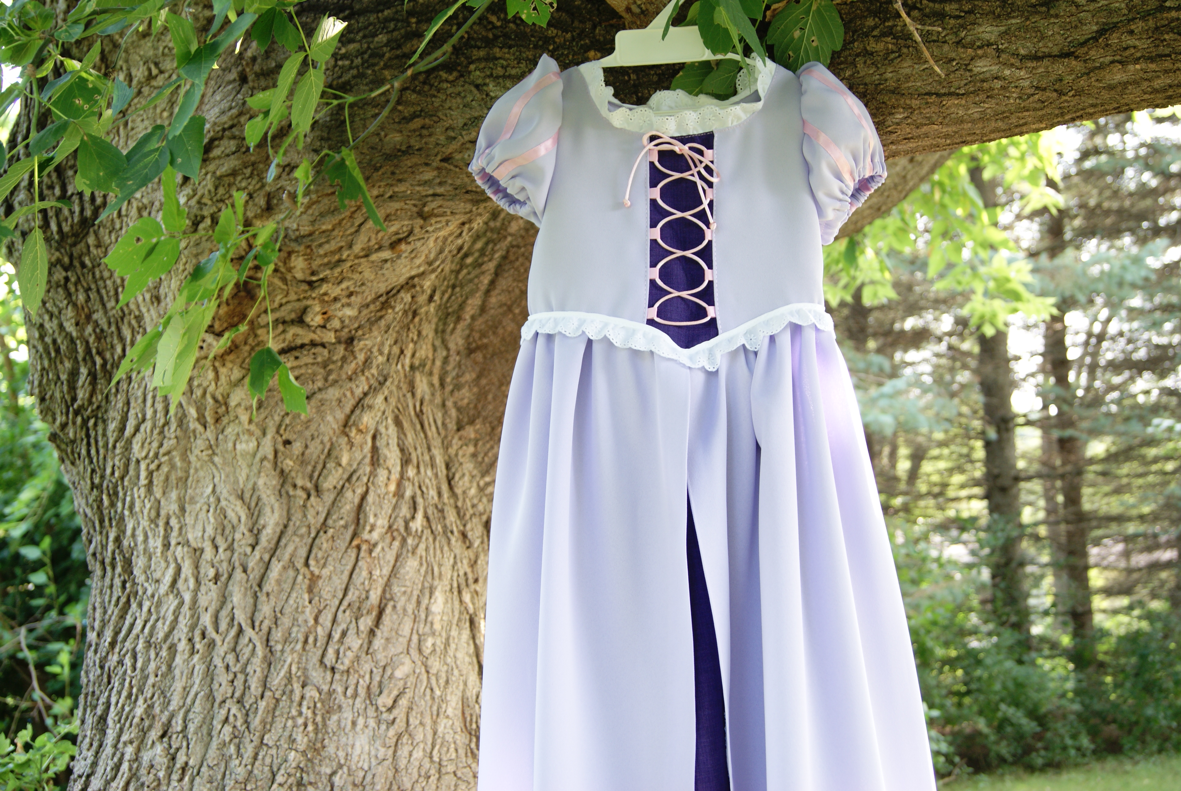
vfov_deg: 34.3
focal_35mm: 39
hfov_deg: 49.5
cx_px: 590
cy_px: 396
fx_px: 1281
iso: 200
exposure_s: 1/50
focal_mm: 26
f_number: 4.5
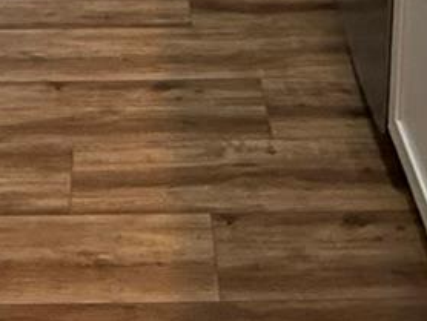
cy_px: -287
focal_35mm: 103
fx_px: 1272
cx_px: 146
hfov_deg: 19.0
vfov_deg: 12.8
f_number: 2.2
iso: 400
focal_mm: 2.22
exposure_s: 1/120
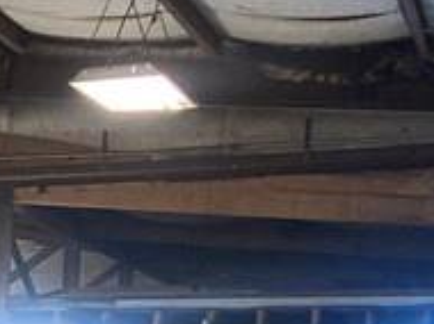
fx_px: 1891
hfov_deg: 11.9
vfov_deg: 9.0
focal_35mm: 151
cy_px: 712
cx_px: -388
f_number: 1.8
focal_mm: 3.99
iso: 320
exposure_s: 1/60
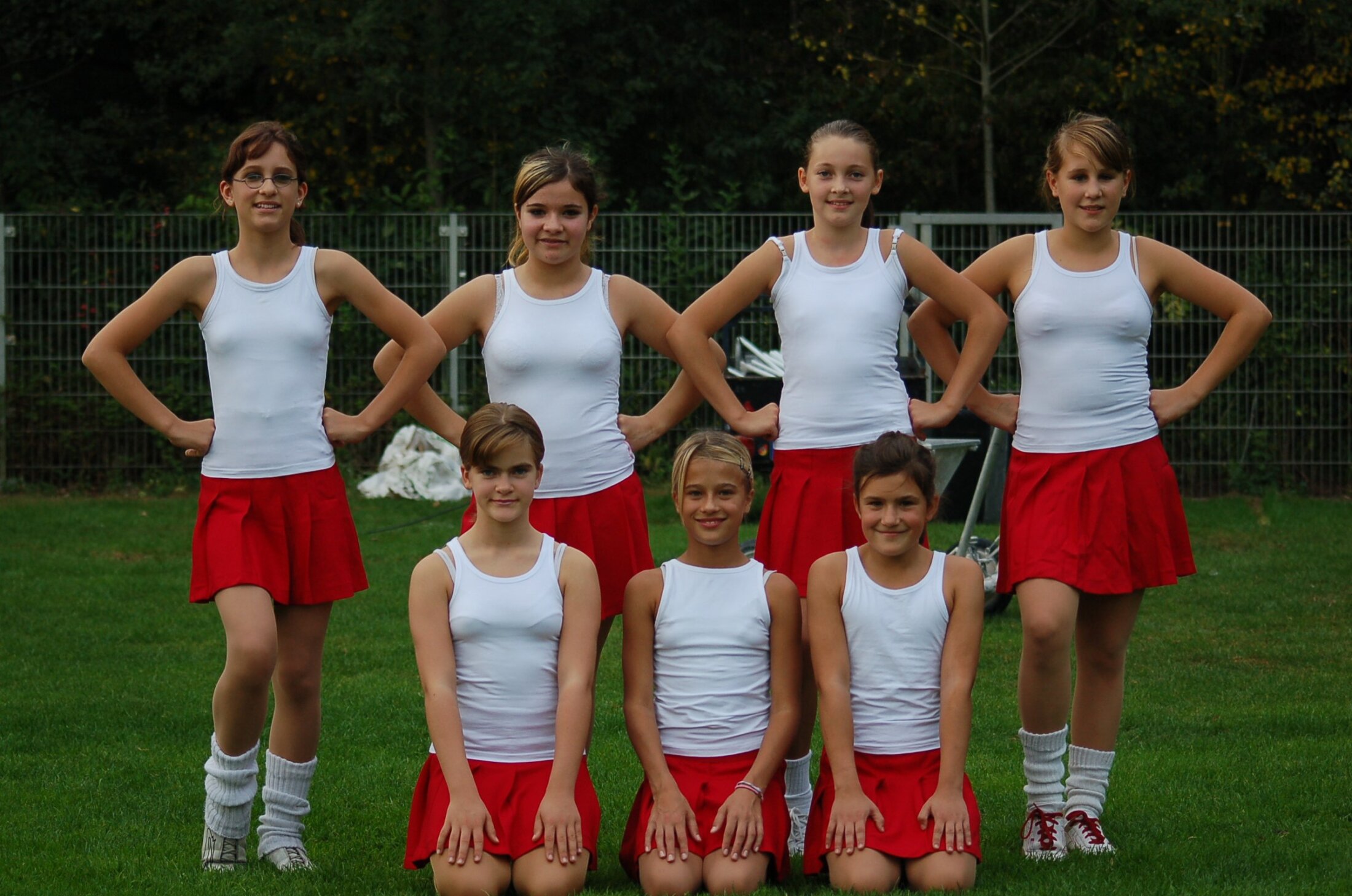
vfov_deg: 13.0
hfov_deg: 19.5
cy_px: 448
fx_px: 3936
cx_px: 676
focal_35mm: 105
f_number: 4
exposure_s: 1/1000
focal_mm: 70
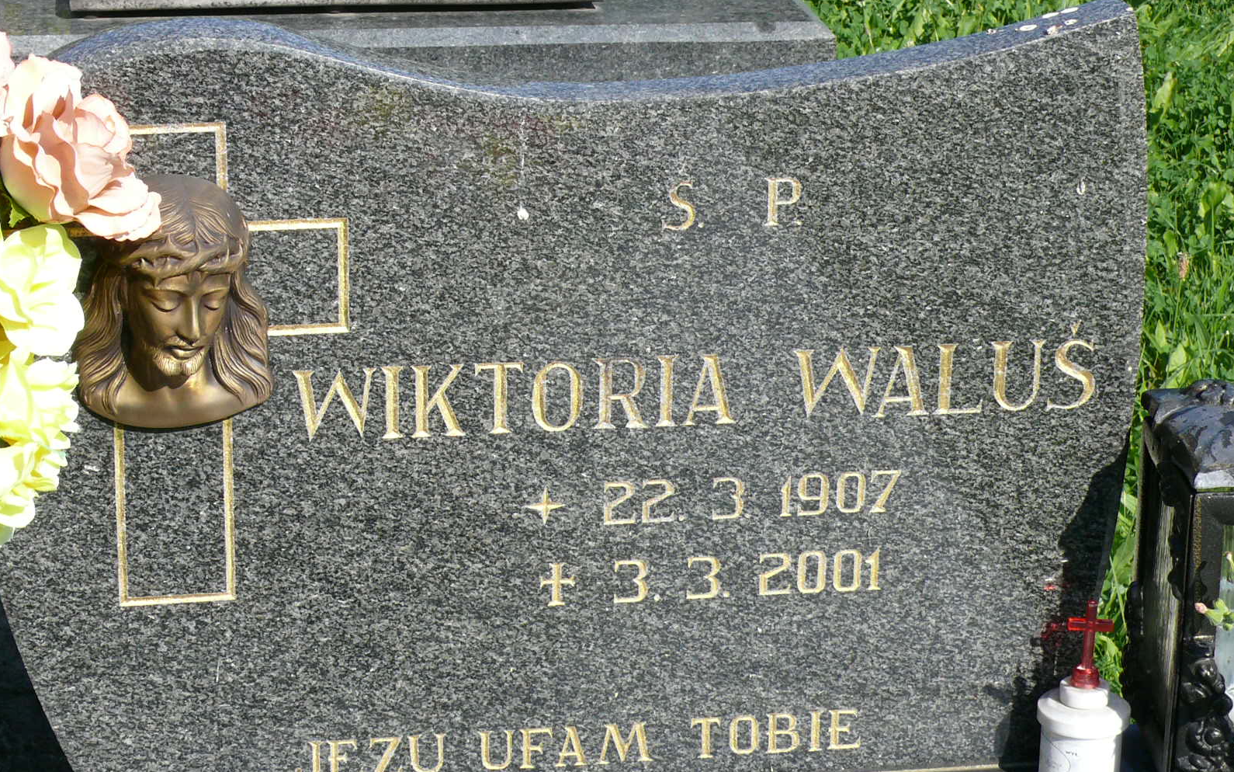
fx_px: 3229
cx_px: 618
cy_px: 389
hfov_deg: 21.6
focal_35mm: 96
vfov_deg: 13.6
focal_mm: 12.6
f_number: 5.6
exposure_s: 1/400
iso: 100
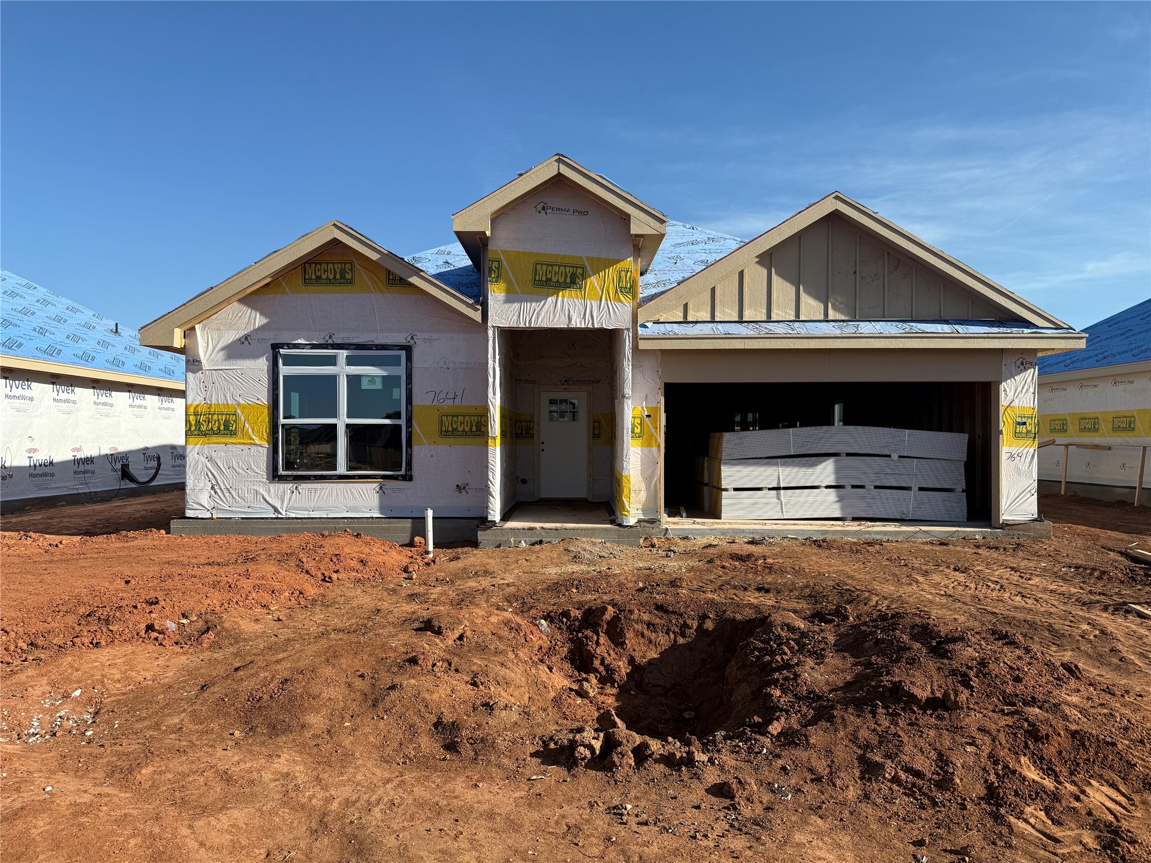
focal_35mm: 24
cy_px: 432
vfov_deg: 56.8
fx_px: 798
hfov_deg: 71.6
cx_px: 576
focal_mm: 6.76
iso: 80
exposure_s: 1/4167
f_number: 1.78
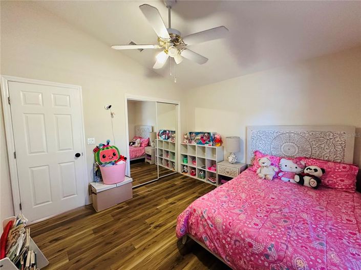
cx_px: 180
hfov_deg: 102.1
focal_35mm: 14
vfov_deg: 85.6
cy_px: 135
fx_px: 146
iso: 400
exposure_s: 1/60
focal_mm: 2.22
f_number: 2.2
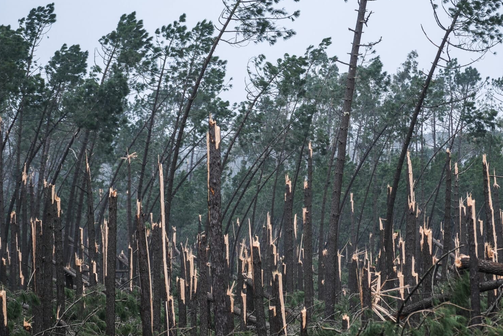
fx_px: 4750
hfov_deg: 6.1
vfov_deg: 4.0
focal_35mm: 340
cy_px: 217
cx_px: 304
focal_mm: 164.6
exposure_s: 1/800
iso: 400
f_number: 4.8
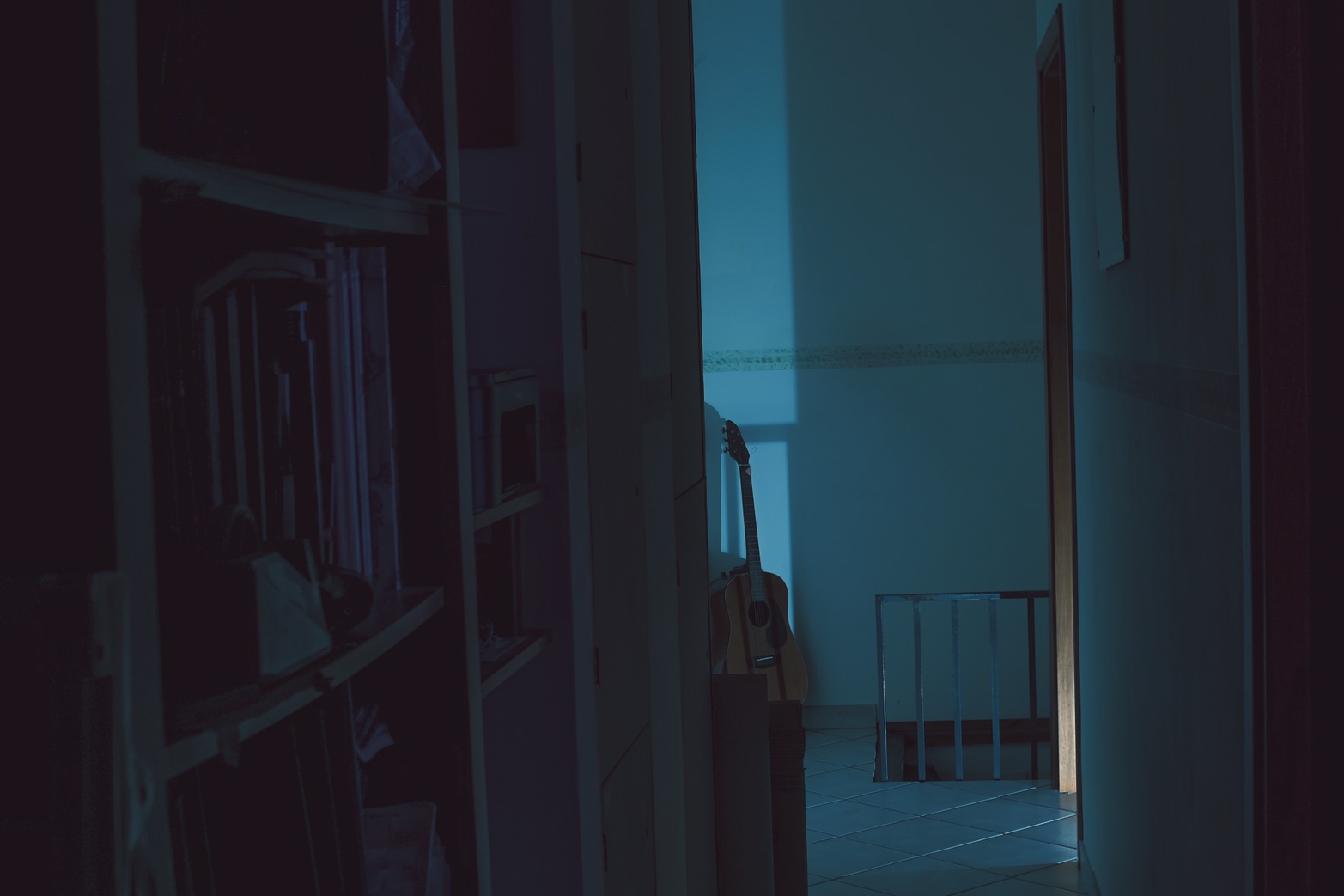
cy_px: 434
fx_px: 1978
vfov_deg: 25.5
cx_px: 763
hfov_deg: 37.5
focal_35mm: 53
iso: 200
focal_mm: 24
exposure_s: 3
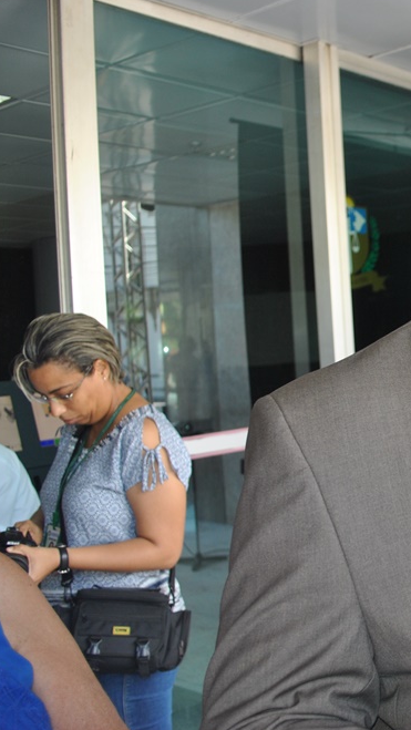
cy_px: 358
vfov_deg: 46.4
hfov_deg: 24.2
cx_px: 516
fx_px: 852
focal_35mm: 44
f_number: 3.5
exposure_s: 1/60
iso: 200
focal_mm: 18
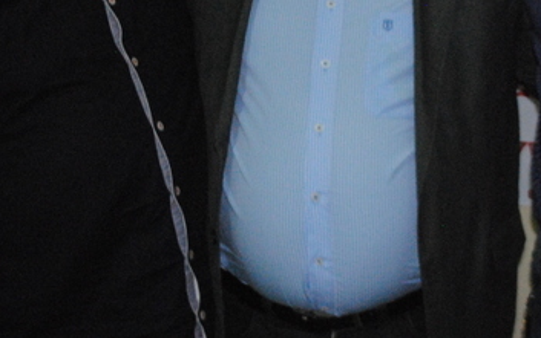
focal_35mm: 111
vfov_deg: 11.7
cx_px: 308
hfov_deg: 18.8
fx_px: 1637
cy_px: -18
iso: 1600
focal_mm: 32
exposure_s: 1/30
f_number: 4.8
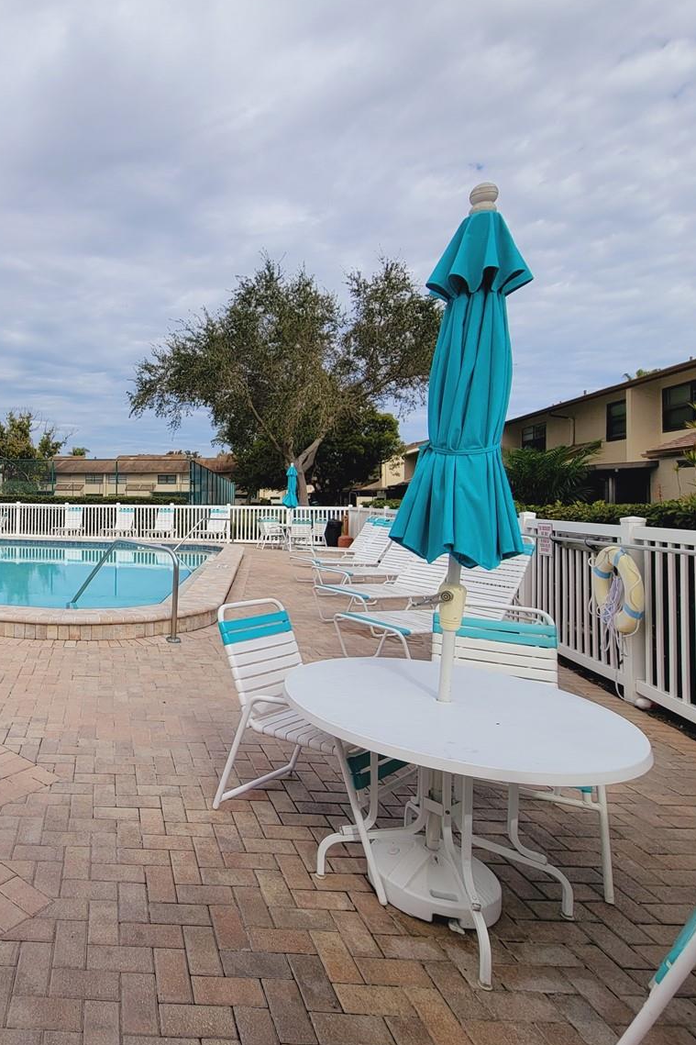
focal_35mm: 19
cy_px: 500
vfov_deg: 86.9
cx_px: 92
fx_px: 551
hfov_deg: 57.1
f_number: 2.2
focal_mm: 2.2
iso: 50
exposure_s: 1/2032
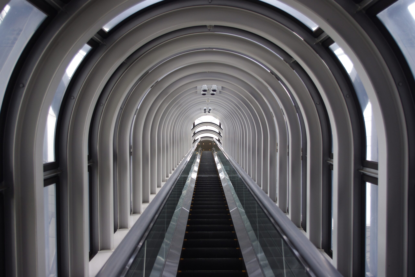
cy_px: 138
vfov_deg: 34.2
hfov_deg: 49.6
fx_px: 449
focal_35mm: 39
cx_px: 208
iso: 200
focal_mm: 26.25
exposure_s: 1/160
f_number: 4
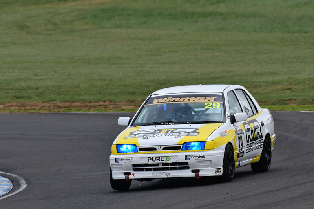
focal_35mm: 750
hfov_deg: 2.7
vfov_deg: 1.8
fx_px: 6544
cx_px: 157
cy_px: 104
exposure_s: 1/640
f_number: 10
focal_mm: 500
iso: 500
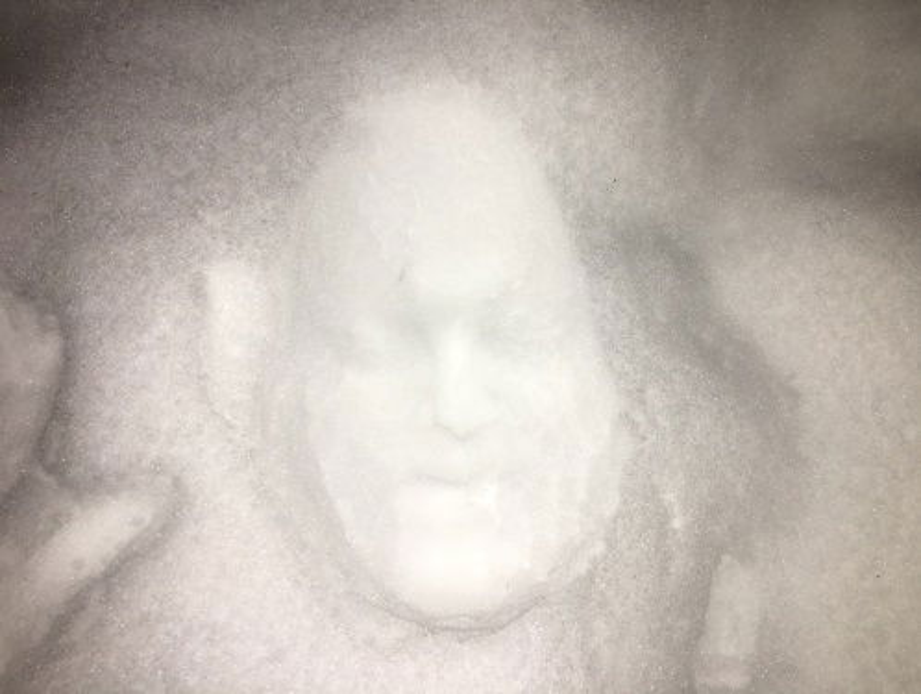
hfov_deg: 61.6
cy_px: 347
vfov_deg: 48.3
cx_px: 460
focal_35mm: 29
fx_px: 773
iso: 25
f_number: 2.2
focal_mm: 4.15
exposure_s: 1/66
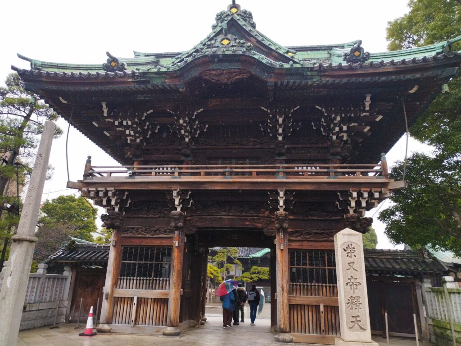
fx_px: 360
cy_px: 173
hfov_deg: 65.3
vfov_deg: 51.4
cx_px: 230
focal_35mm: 27
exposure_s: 1/679
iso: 50
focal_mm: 4.7
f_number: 1.79
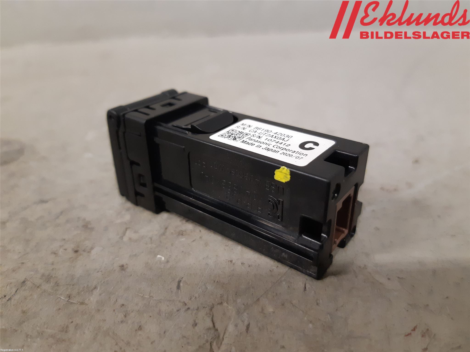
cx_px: 235
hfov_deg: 67.3
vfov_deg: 53.1
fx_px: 353
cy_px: 176
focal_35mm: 26
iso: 250
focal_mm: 3.93
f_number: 1.7
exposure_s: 1/50
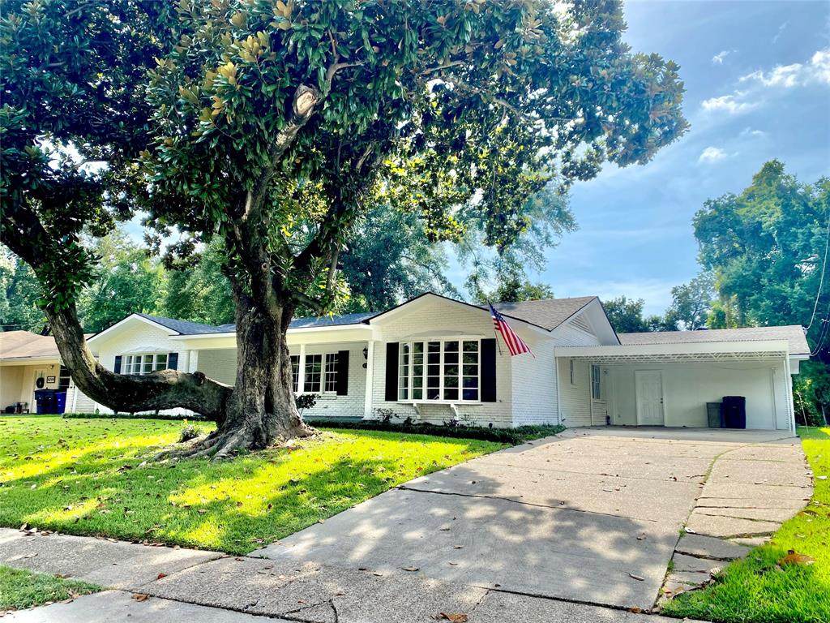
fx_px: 623
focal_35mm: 26
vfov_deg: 53.1
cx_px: 415
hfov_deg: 67.3
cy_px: 312
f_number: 1.8
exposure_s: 1/1504
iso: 32
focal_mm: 4.25
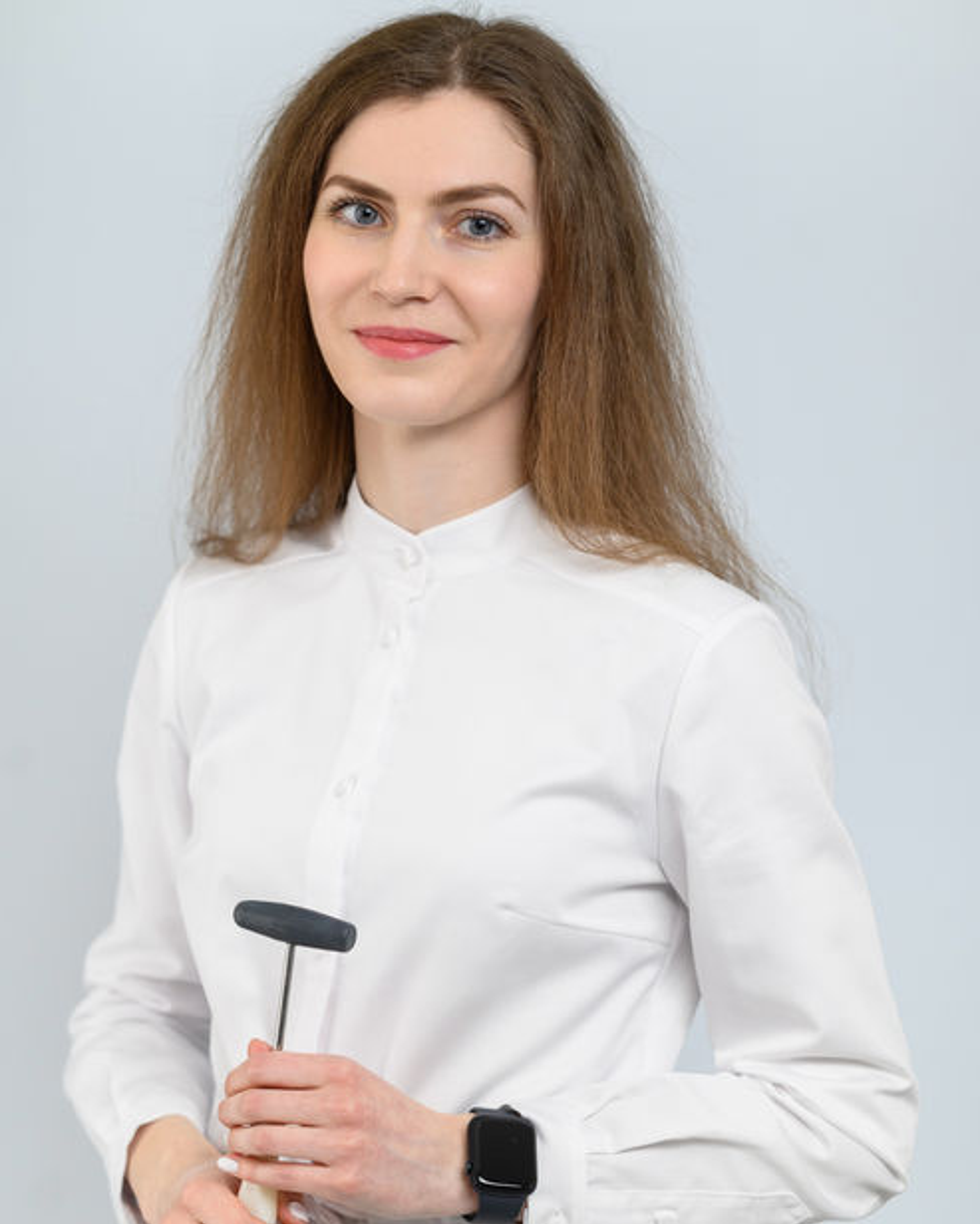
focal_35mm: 97
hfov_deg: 15.9
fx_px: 3516
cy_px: 681
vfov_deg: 19.7
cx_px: 493
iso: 500
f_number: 3.2
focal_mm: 85
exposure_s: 1/160
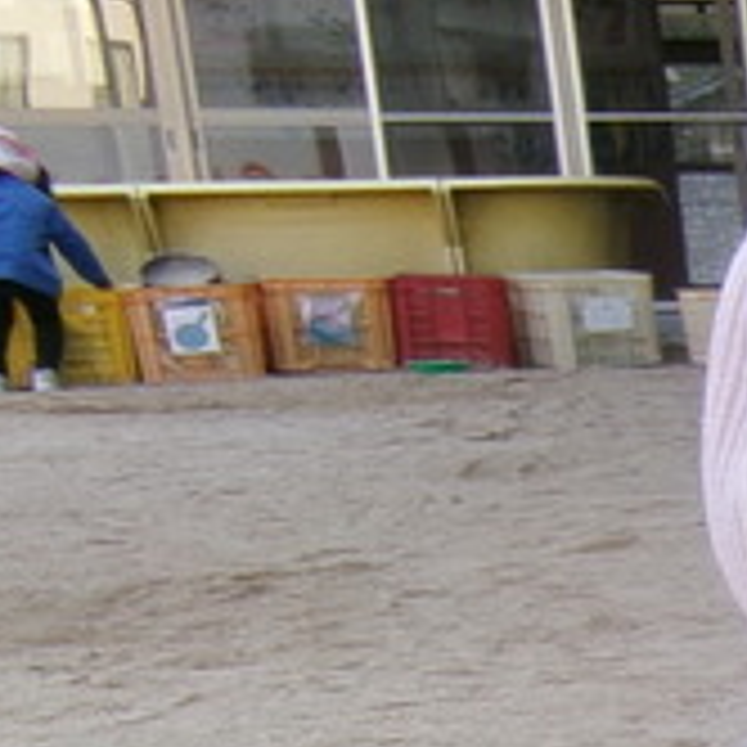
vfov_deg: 11.0
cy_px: 1287
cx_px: 2084
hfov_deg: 9.6
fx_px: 3638
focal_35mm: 149
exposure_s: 1/170
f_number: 3.9
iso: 100
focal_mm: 5.1
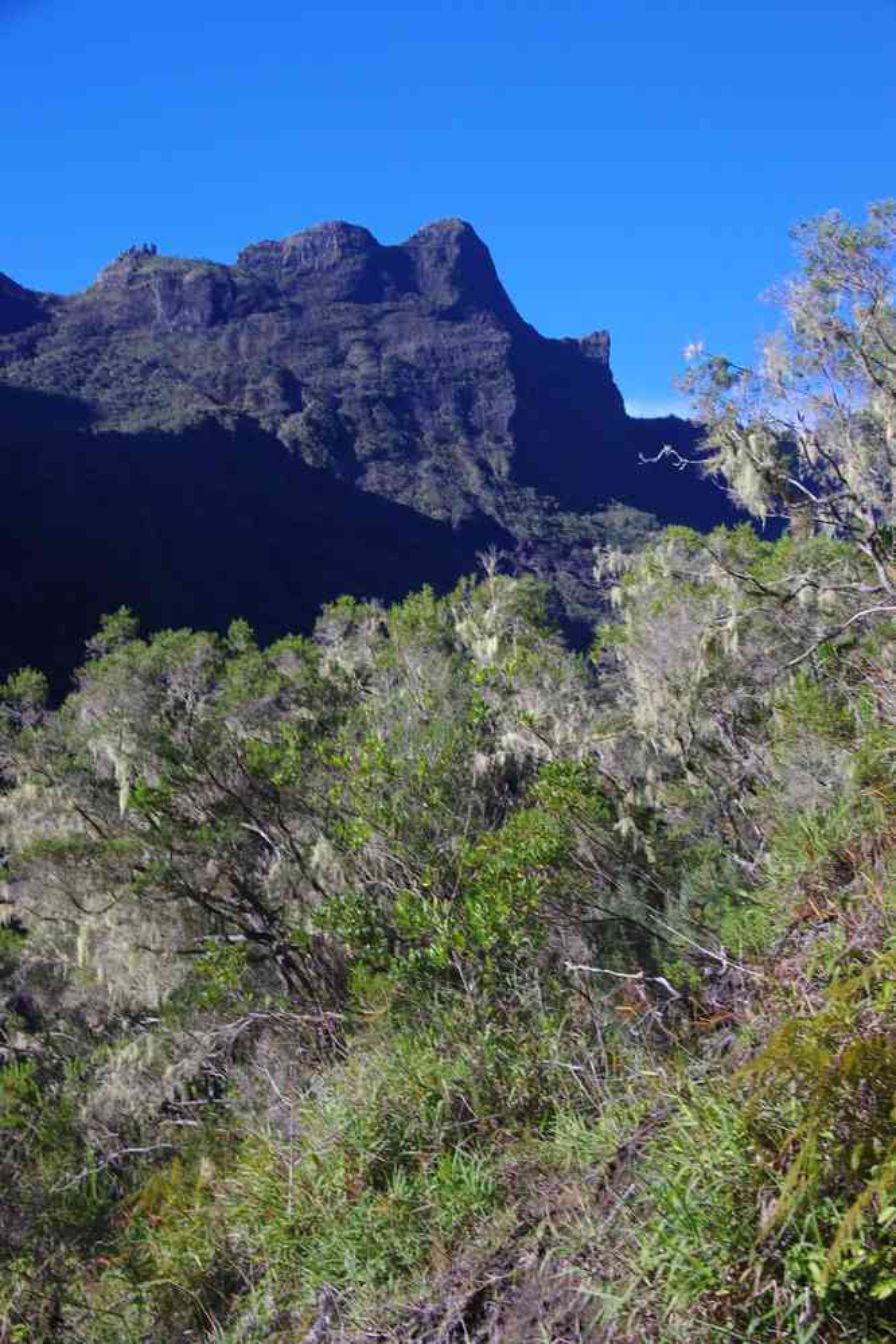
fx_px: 1829
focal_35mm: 49
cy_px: 672
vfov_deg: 40.3
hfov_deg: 27.5
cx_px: 448
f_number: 10
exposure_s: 1/60
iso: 200
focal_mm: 32.5
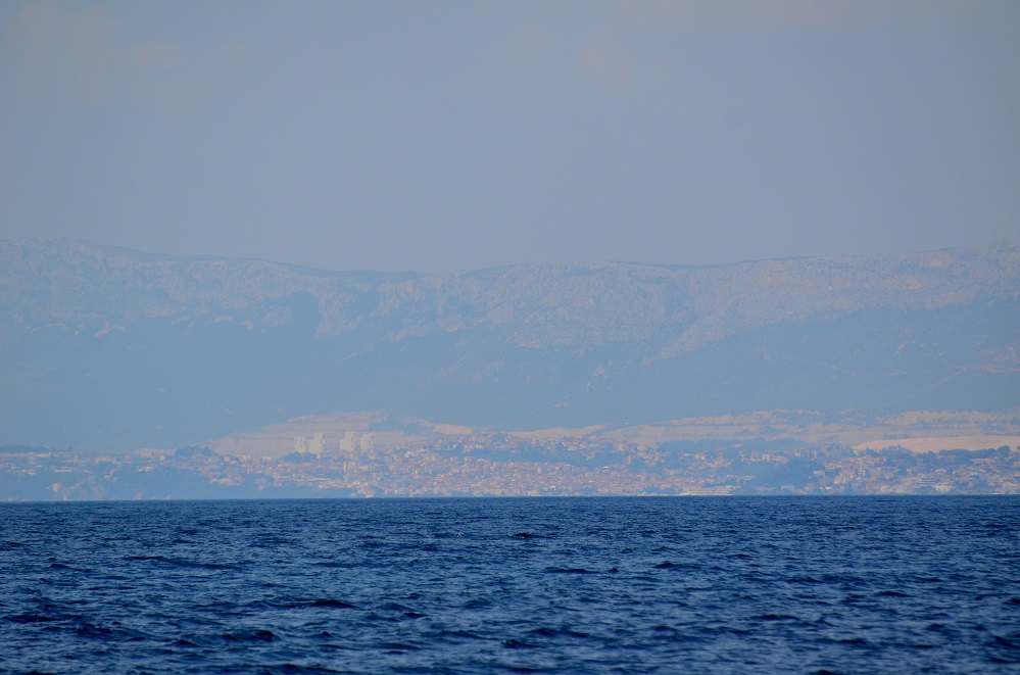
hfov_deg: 5.7
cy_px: 338
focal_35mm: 360
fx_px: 10176
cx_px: 510
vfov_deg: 3.8
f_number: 5.6
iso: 400
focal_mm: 240
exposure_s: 1/2500
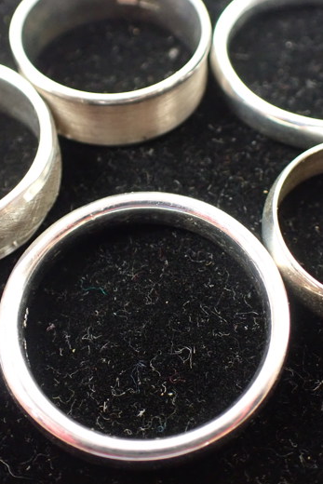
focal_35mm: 48
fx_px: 646
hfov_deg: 28.1
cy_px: 219
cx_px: 164
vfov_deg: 41.1
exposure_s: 1/50
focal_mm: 5.4
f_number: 2.3
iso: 800
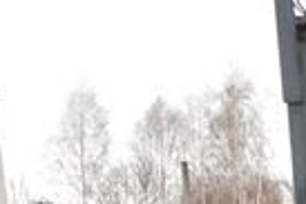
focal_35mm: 202
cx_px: 1061
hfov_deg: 8.0
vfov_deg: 6.3
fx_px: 1715
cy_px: 582
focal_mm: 10
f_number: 3.5
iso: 160
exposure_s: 1/160
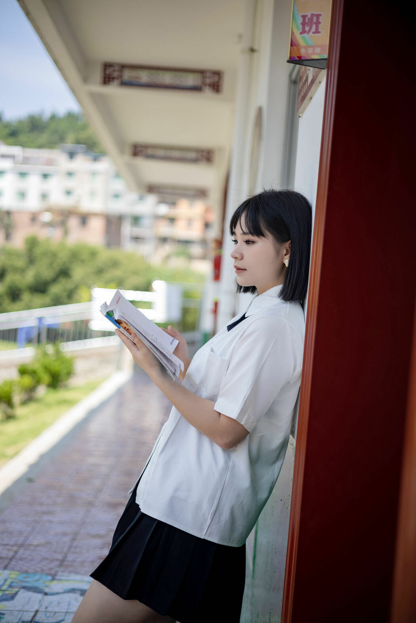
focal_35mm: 50
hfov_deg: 27.0
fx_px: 867
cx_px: 208
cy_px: 312
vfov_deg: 39.6
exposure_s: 1/1000
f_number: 1.8
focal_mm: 50
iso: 100
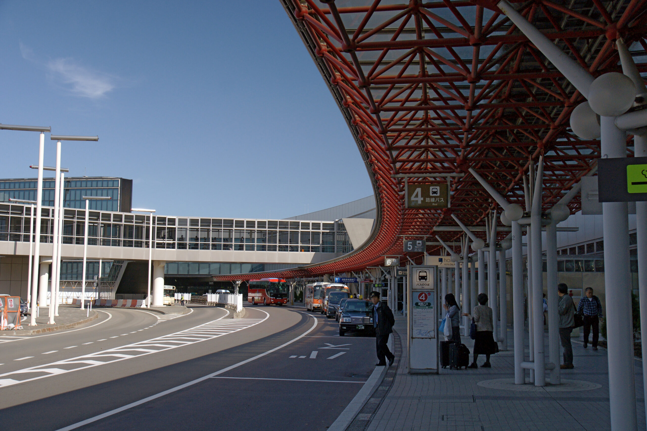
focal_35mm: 39
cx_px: 324
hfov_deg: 49.6
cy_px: 216
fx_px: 701
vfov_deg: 34.2
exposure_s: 1/320
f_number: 7.1
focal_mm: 26
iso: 200
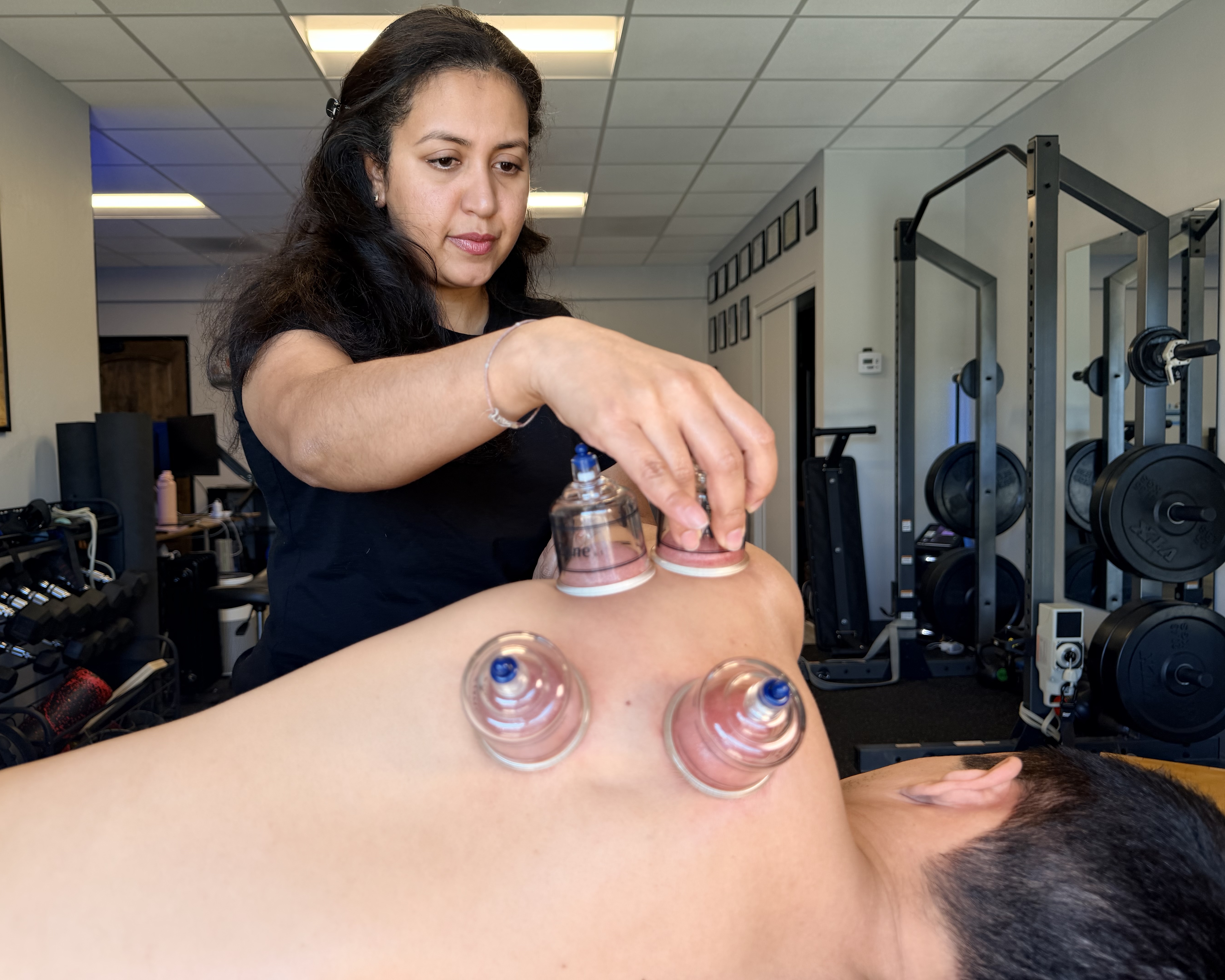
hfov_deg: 68.0
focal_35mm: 25
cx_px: 575
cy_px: 490
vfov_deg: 56.8
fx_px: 906
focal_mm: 6.76
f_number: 1.78
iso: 80
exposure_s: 1/120
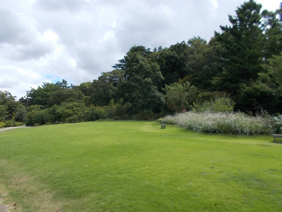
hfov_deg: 67.3
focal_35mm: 26
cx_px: 141
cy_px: 106
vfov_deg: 53.1
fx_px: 212
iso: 80
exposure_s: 1/125
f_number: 8
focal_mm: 4.6
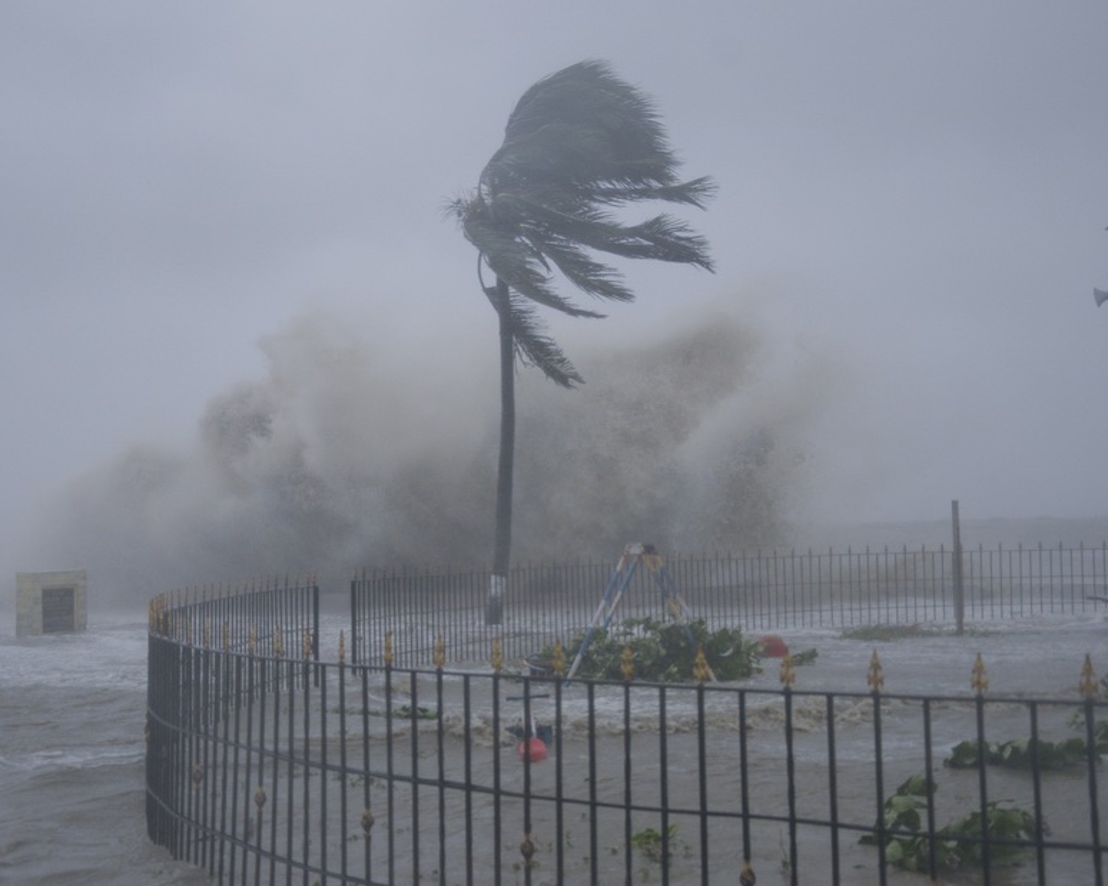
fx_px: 2086
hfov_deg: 29.7
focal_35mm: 64
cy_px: 447
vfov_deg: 24.0
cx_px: 512
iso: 640
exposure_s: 1/640
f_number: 4.5
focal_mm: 35
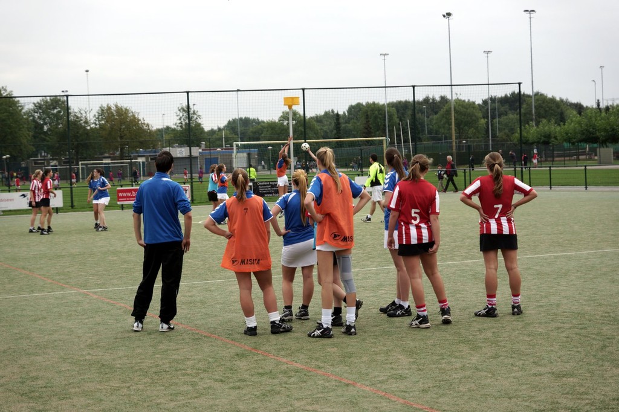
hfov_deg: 27.0
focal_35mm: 75
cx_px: 310
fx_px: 1289
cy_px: 206
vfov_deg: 18.2
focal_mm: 50
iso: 100
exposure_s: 1/1250
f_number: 2.8
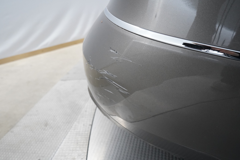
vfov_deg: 46.4
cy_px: 80
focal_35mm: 28
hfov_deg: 65.5
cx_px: 120
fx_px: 187
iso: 4000
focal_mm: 28
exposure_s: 1/60
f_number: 7.1
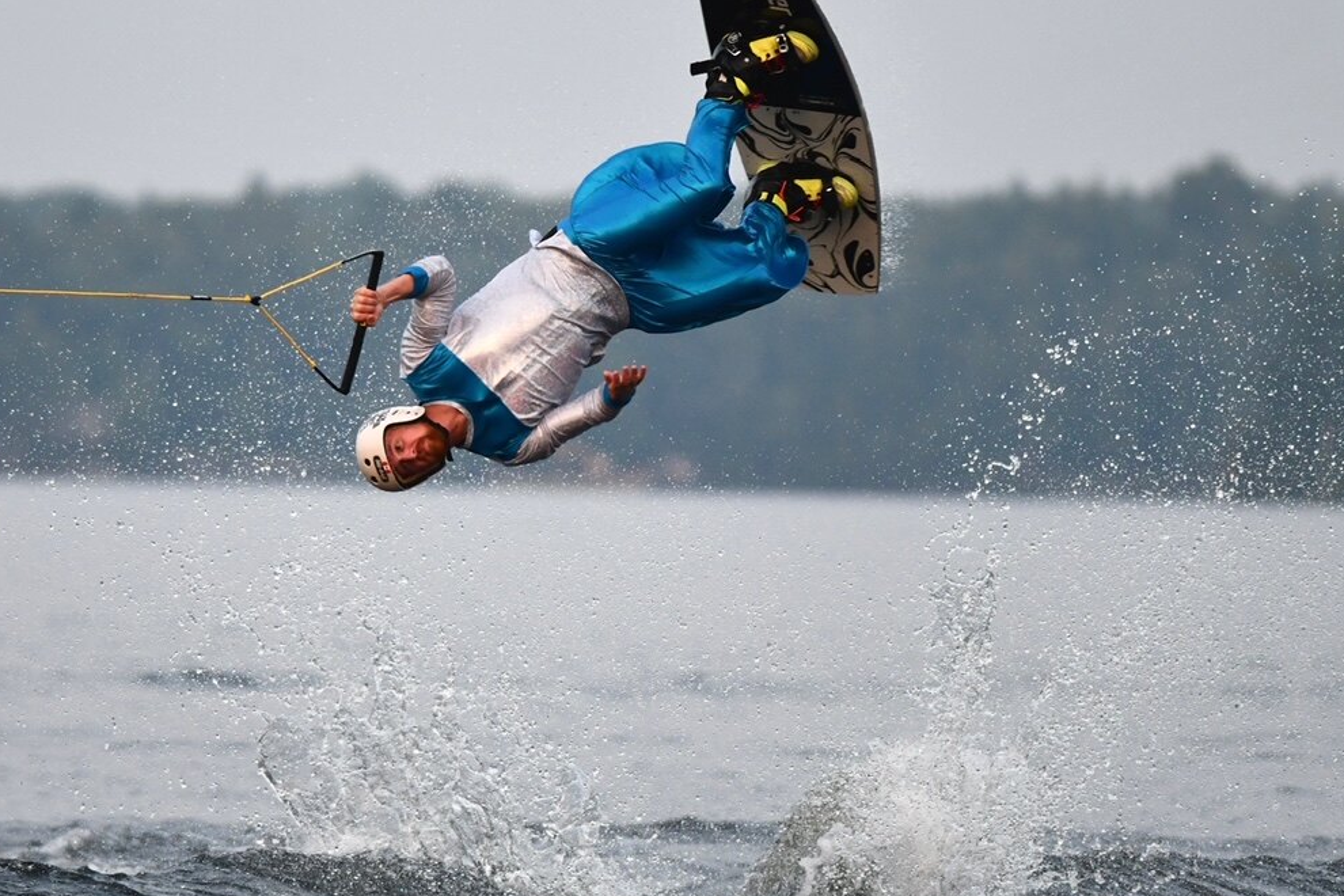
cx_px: 615
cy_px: 424
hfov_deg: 3.5
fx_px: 21726
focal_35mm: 582
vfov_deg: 2.4
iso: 640
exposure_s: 1/1000
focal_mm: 300
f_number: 4
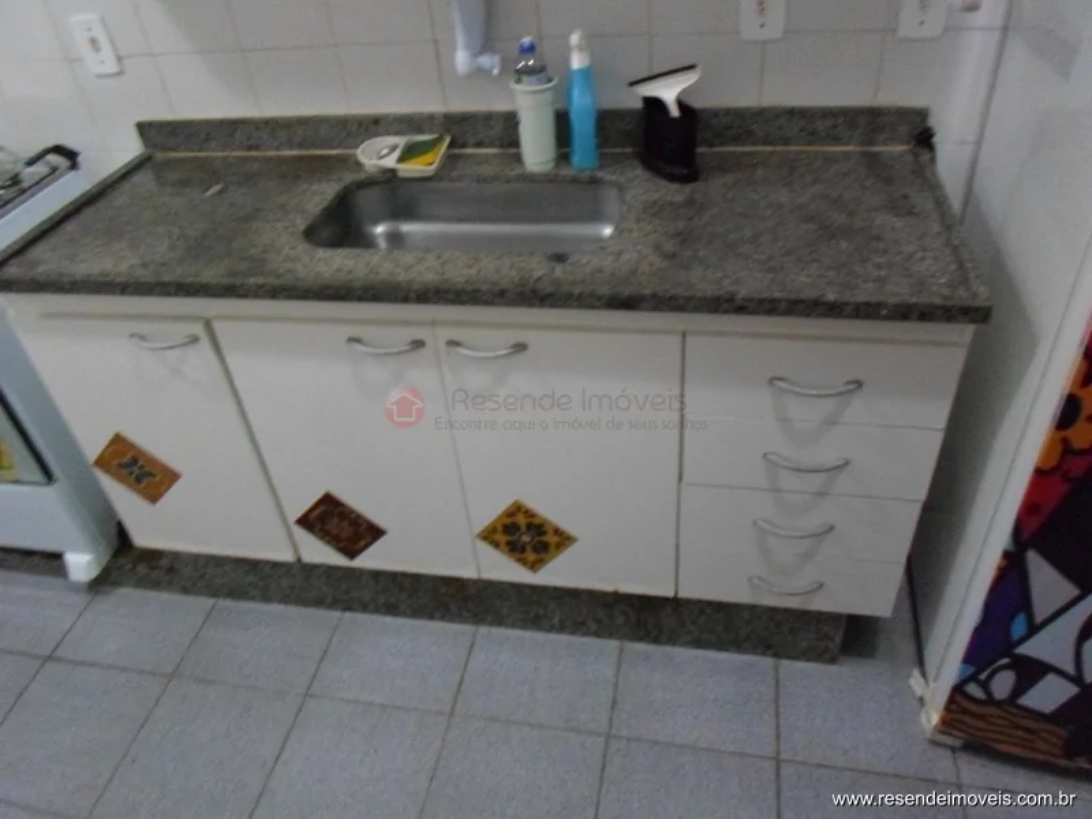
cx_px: 546
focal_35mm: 25
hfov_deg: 69.4
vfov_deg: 54.9
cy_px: 410
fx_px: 789
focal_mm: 4.5
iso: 400
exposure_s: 1/15
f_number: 2.5
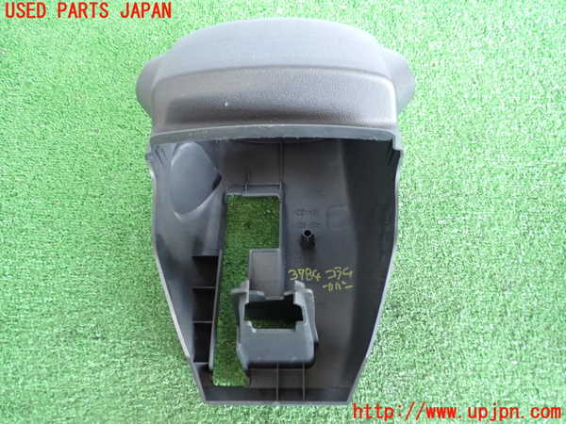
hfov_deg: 60.0
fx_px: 491
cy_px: 212
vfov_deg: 46.8
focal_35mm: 30
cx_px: 283
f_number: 2.3
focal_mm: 5.4
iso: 640
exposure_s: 1/30
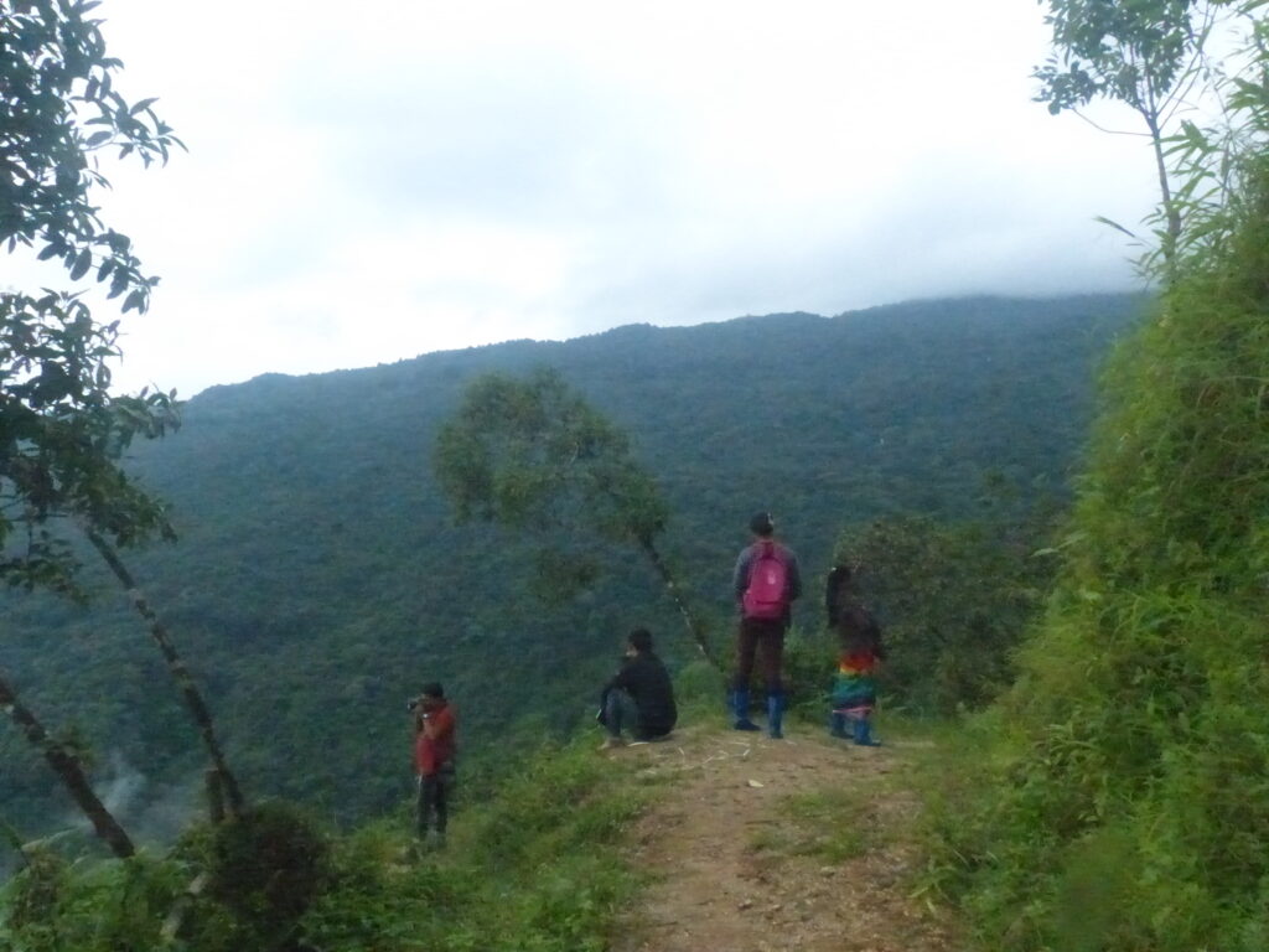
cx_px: 634
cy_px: 476
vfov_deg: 54.9
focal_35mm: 25
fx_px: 916
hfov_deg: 69.4
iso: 3200
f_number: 8
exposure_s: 1/2000
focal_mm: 4.5
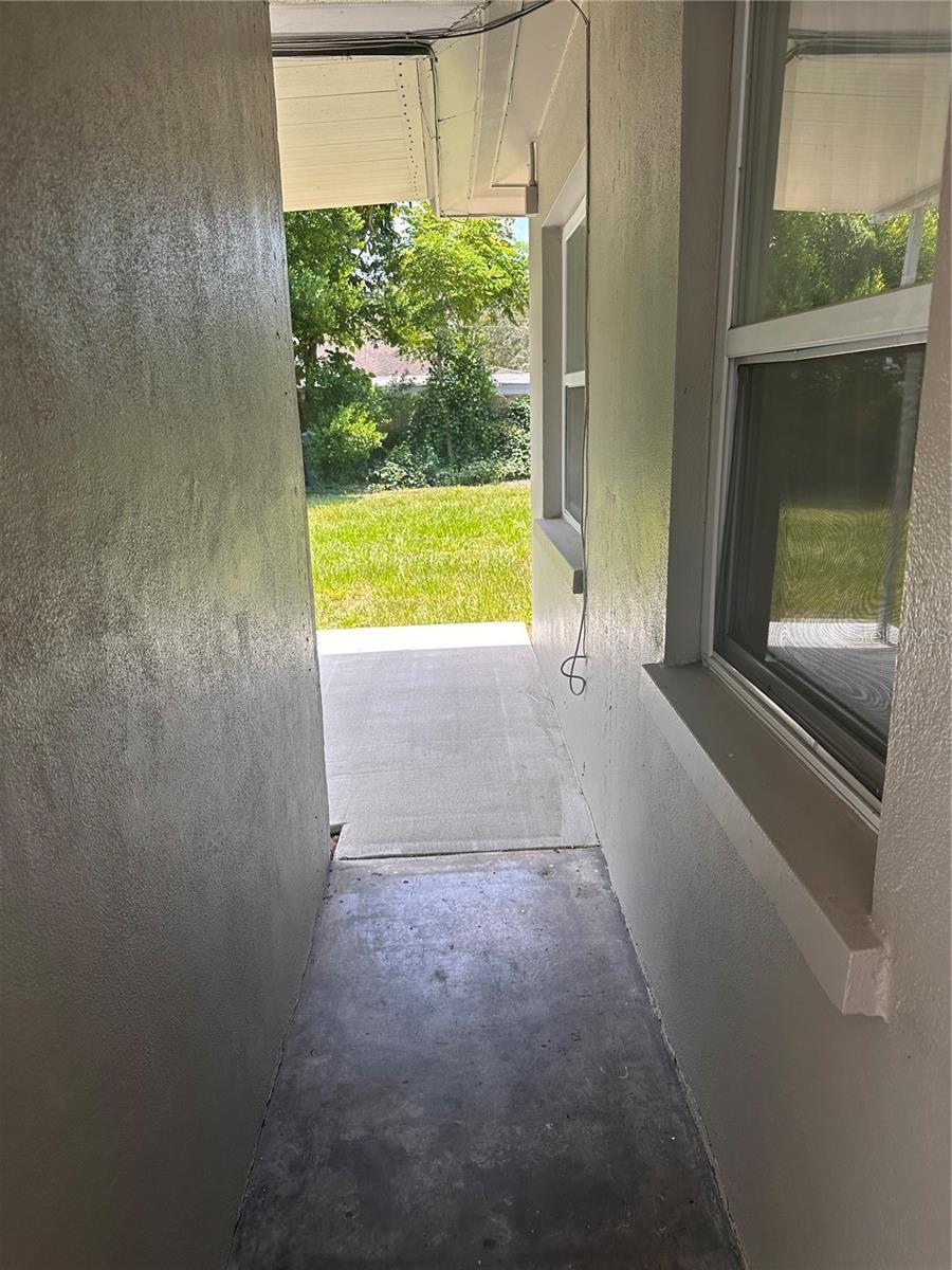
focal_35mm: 24
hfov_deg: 56.8
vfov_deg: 71.6
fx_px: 880
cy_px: 635
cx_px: 476
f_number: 1.78
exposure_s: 1/535
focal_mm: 6.86
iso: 80
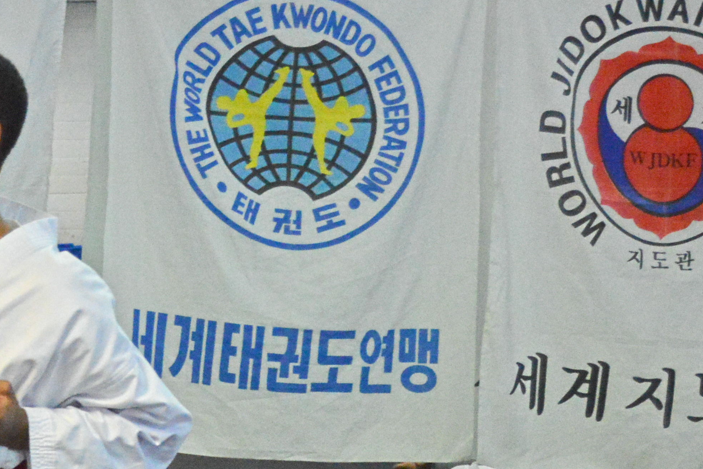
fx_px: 3749
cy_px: 584
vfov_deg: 7.1
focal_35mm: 192
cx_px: -239
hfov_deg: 10.5
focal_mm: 42
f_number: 5
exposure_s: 1/200
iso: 3200
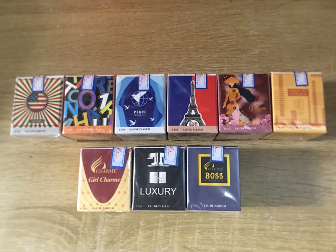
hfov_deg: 61.7
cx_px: 168
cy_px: 126
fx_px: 281
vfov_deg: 48.2
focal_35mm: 29
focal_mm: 4.15
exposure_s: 1/10
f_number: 2.2
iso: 80
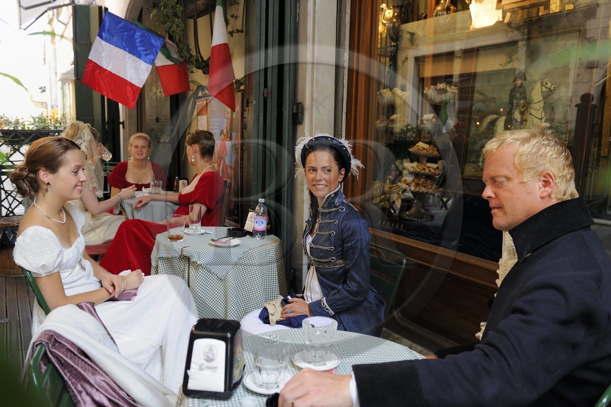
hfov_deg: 65.5
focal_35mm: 28
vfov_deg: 46.4
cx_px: 306
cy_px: 204
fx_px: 475
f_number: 3.5
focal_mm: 28
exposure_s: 1/100
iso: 400
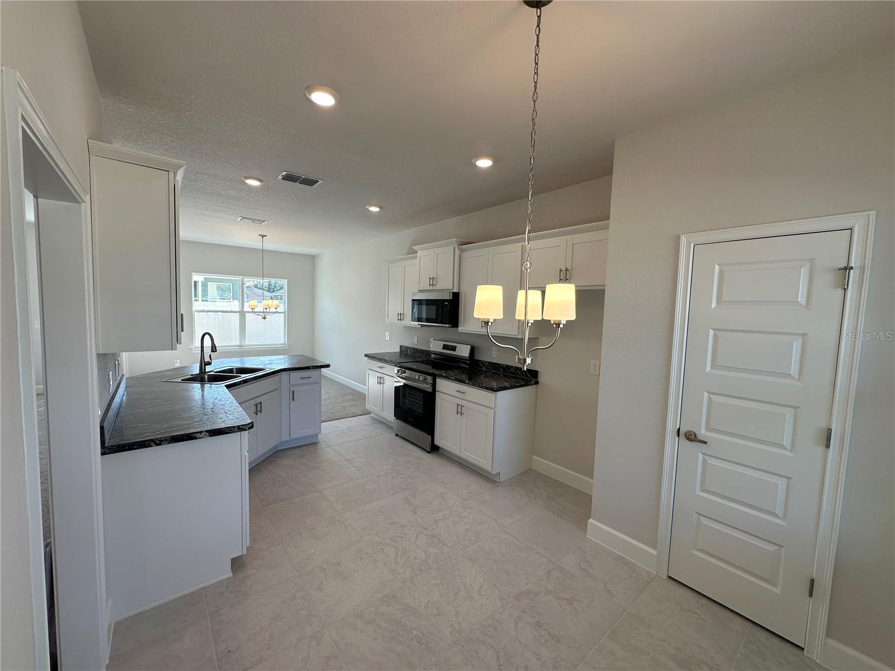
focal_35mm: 14
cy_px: 336
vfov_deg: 85.7
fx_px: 362
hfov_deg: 102.1
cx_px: 448
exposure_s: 1/128
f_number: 2.2
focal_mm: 2.22
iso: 40
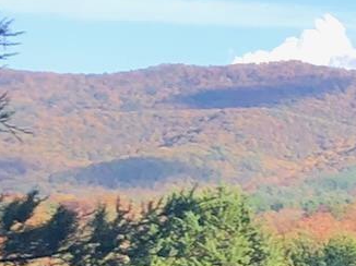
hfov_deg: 9.8
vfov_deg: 8.3
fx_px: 1809
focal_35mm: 176
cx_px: 889
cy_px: 309
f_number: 1.8
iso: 20
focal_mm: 4
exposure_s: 1/1066
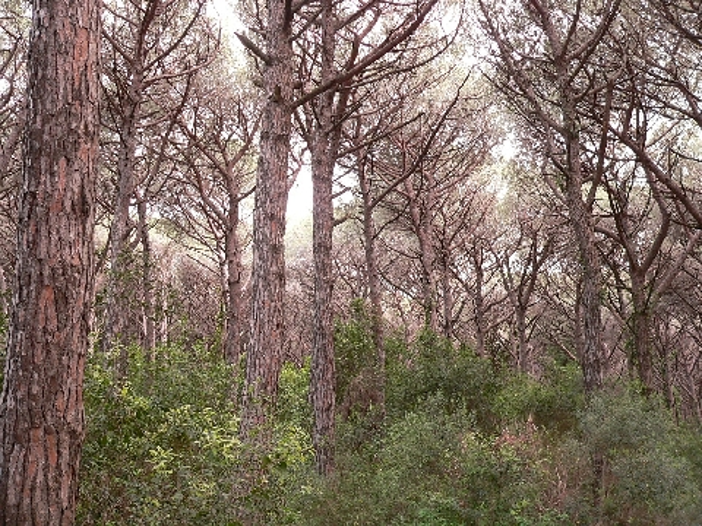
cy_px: 263
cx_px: 351
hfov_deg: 51.4
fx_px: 730
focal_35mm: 36
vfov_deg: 39.7
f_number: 2.8
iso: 200
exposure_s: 1/30
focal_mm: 6
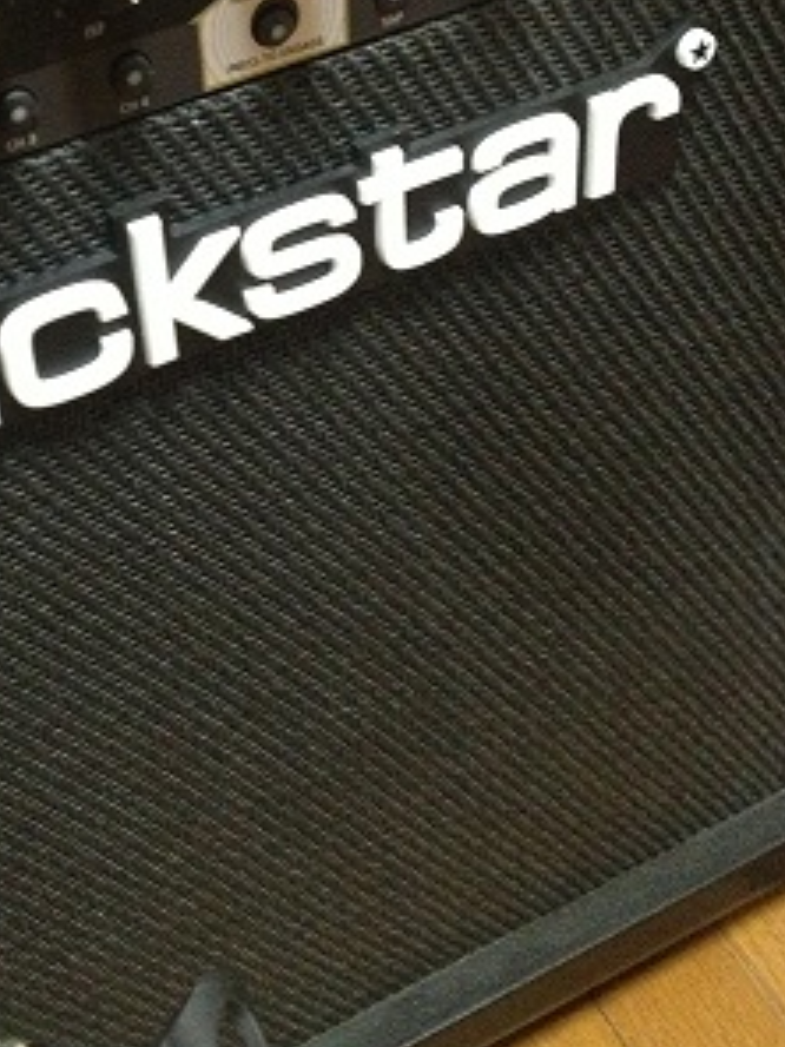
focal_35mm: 58
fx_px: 1754
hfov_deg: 24.8
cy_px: 311
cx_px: 145
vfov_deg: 32.8
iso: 800
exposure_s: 1/15
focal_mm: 4.28
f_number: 2.4
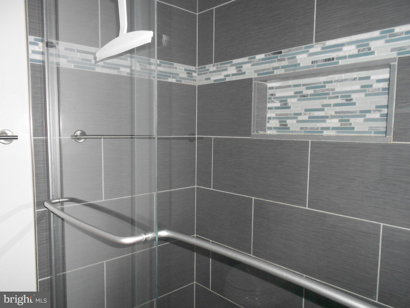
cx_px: 205
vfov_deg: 53.1
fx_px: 308
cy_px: 154
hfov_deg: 67.3
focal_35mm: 26
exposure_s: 1/25
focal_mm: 4.6
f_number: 3.2
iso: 320
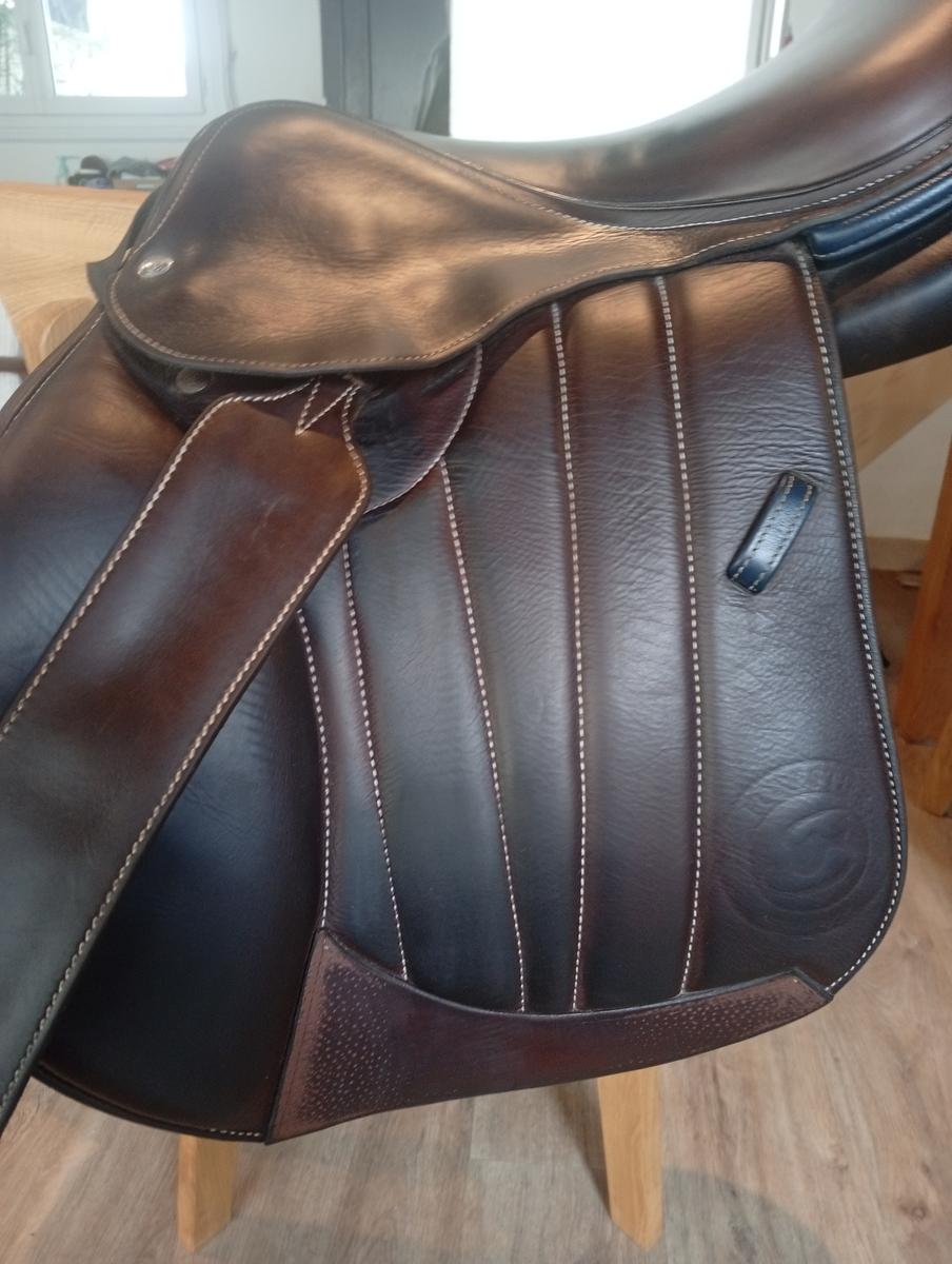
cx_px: 476
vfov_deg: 65.2
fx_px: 987
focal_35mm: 27
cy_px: 632
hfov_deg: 51.5
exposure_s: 1/20
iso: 652
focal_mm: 3.98
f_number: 1.8
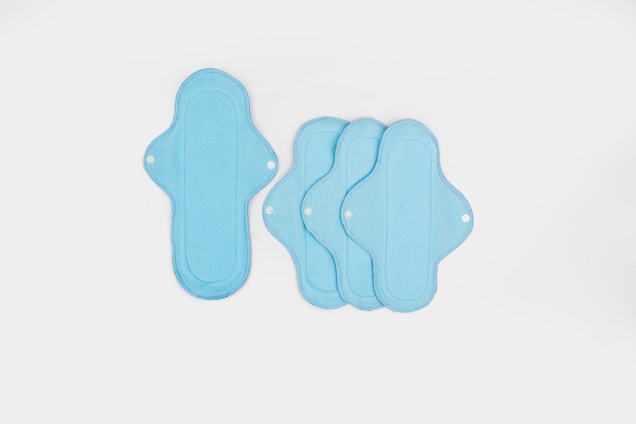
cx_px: 318
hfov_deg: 54.4
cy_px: 212
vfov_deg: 37.9
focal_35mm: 35
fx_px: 618
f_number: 5.6
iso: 100
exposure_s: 1/160
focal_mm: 35
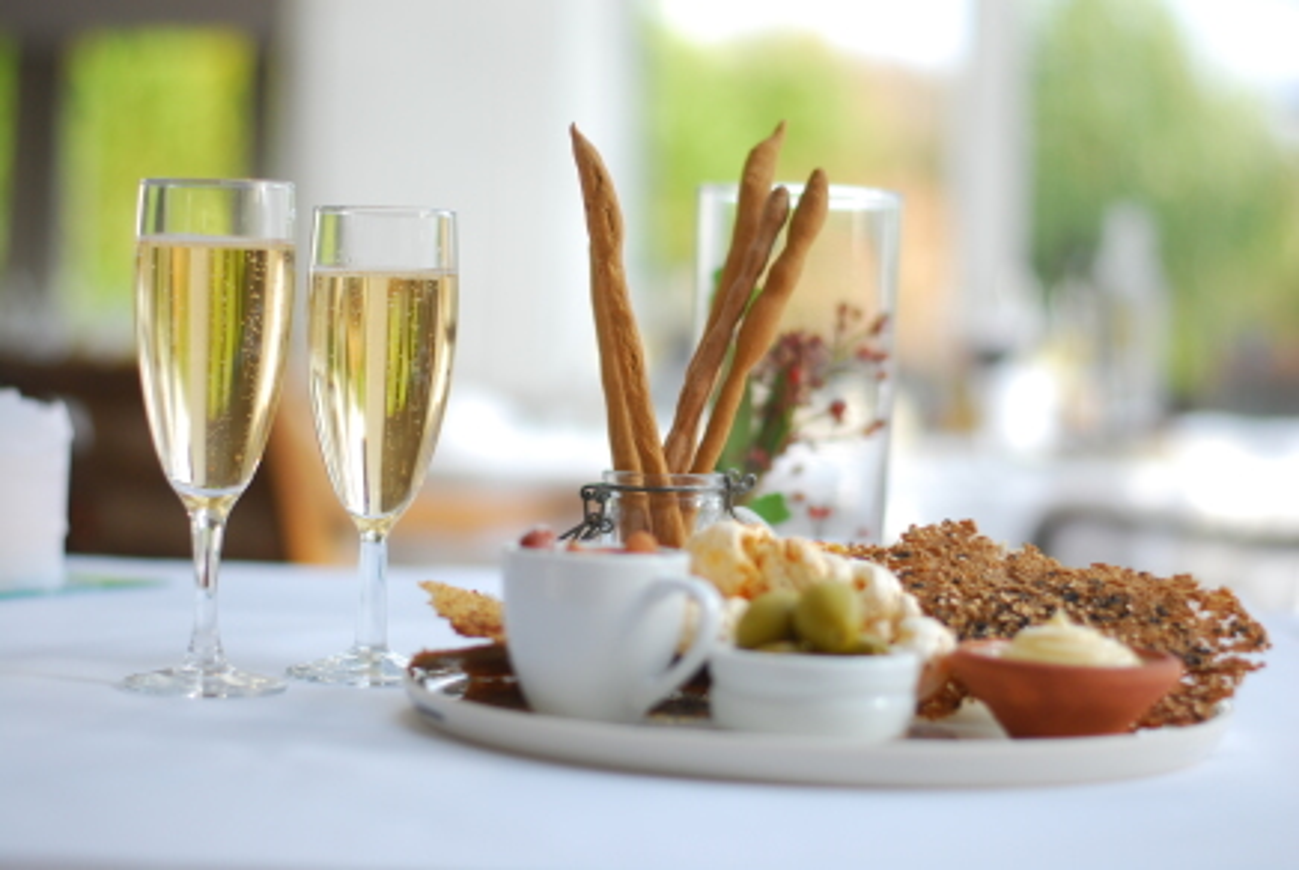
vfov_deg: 18.2
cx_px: 650
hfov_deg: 27.0
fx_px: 2710
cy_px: 435
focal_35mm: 75
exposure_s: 1/500
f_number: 1.8
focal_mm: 50
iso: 200
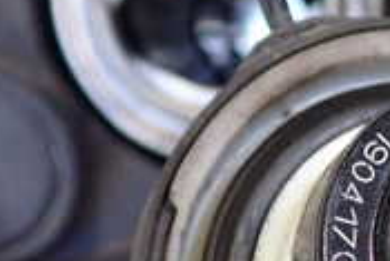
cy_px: 290
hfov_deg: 18.1
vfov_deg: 12.6
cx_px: 475
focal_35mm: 107
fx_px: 1160
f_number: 2.3
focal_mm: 5.4
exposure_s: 1/160
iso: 640
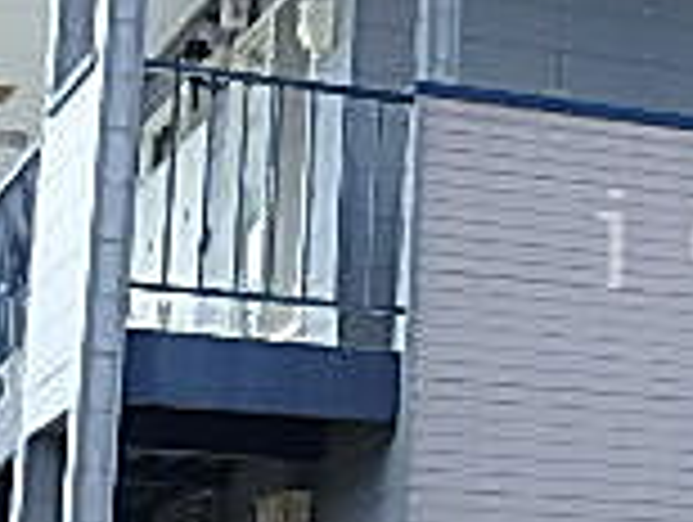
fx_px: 2827
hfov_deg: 13.5
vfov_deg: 10.5
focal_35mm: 141
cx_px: 896
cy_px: 234
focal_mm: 6
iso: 125
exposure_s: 1/200
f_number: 4.9
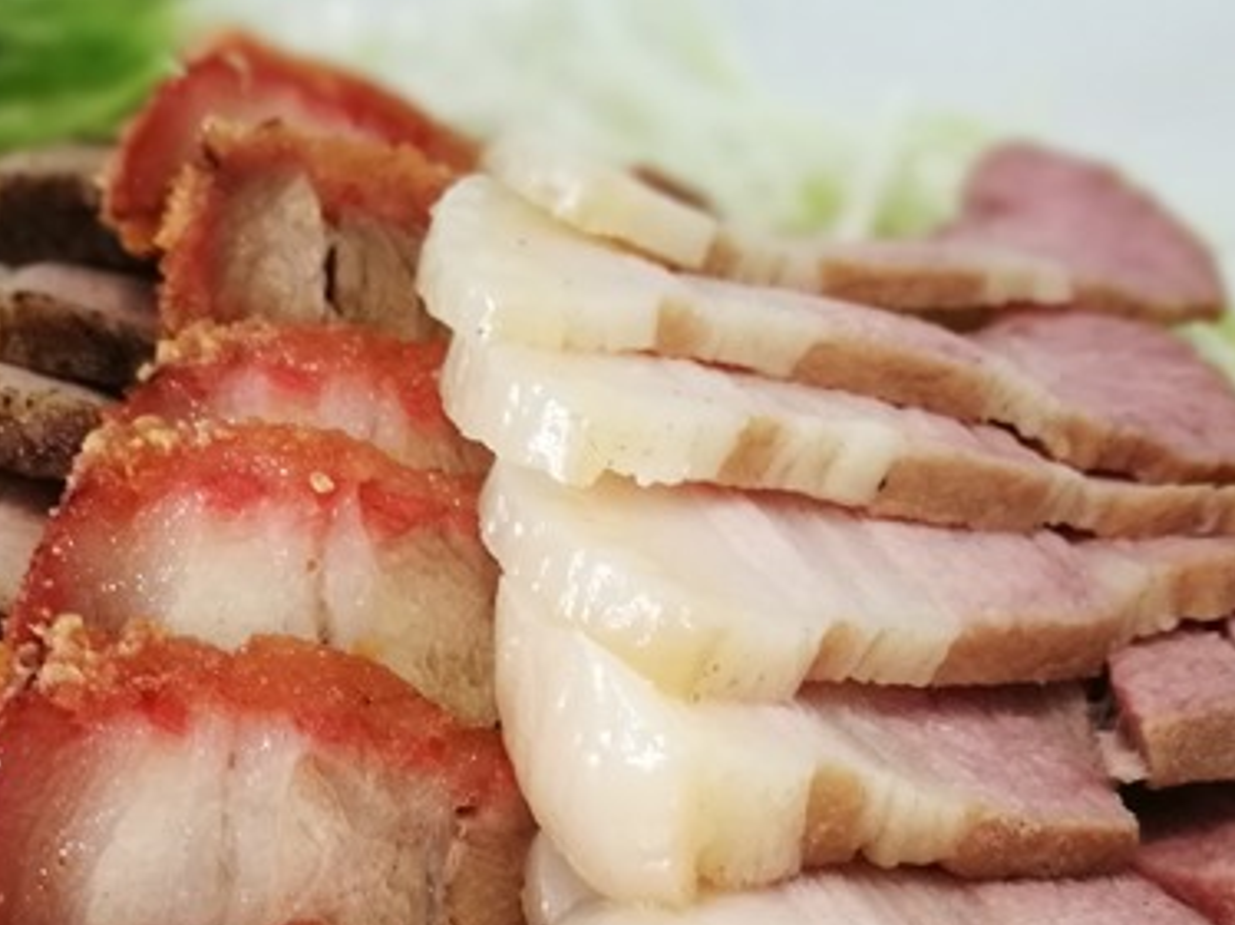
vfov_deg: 27.5
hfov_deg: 36.8
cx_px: 532
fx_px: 1854
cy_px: 727
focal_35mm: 52
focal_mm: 4.5
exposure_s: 1/24
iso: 400
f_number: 4
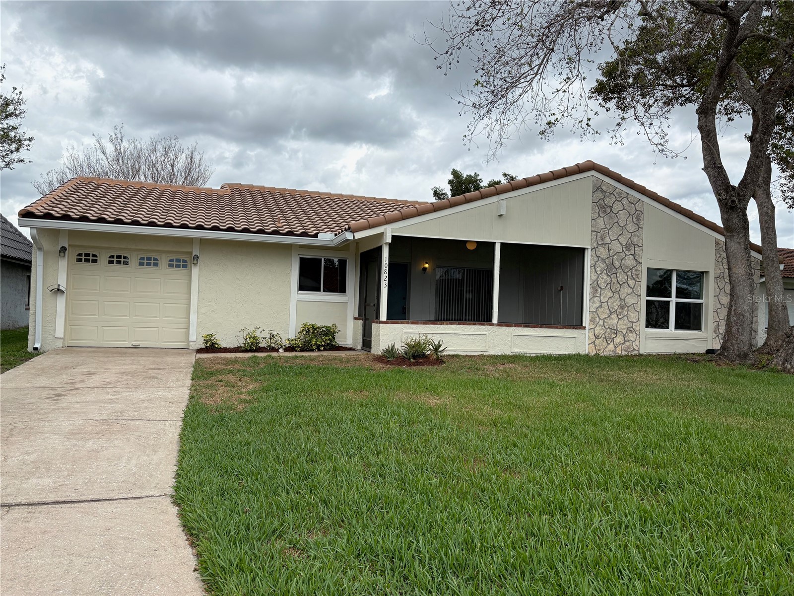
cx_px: 397
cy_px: 298
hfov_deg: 67.3
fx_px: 596
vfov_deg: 53.1
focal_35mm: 26
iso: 50
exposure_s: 1/2747
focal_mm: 5.96
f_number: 1.6
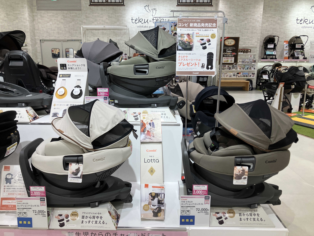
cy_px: 118
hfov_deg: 63.4
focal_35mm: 28
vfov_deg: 49.7
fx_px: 254
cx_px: 157
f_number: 1.8
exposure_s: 1/100
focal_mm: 3.99
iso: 50
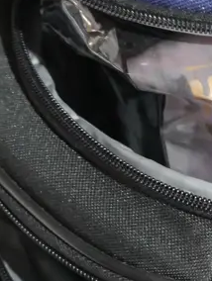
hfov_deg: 10.1
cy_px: 159
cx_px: 270
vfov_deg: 13.7
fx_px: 1172
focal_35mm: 144
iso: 3200
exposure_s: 1/25
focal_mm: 20
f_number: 5
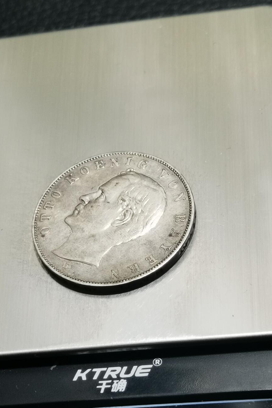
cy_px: 266
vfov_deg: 22.1
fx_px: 1043
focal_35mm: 92
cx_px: 127
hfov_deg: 14.9
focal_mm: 6.67
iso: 125
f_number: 1.9
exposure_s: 1/100
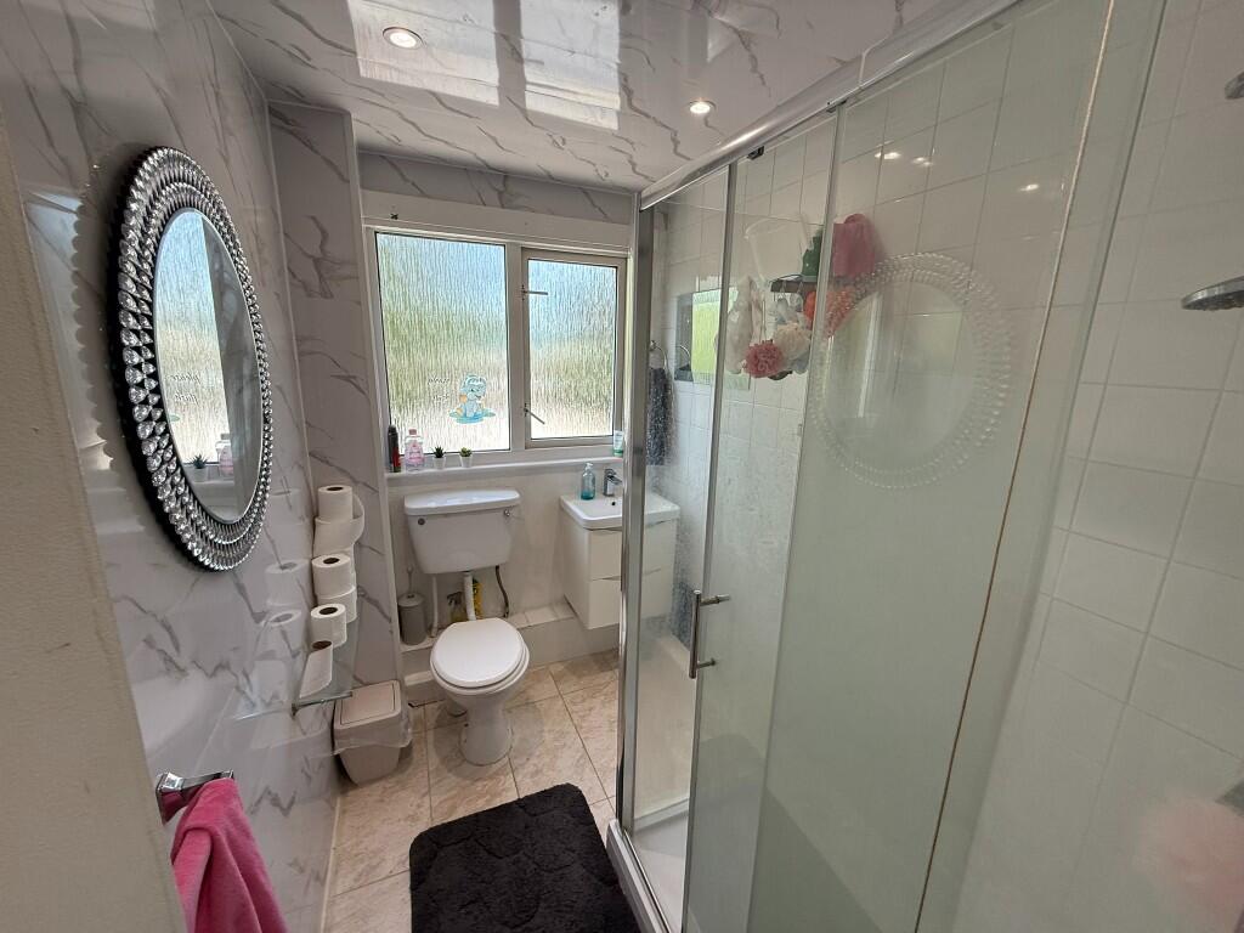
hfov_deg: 102.1
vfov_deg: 85.7
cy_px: 466
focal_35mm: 14
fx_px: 503
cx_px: 622
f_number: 2.2
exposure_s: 1/235
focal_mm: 2.22
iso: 64
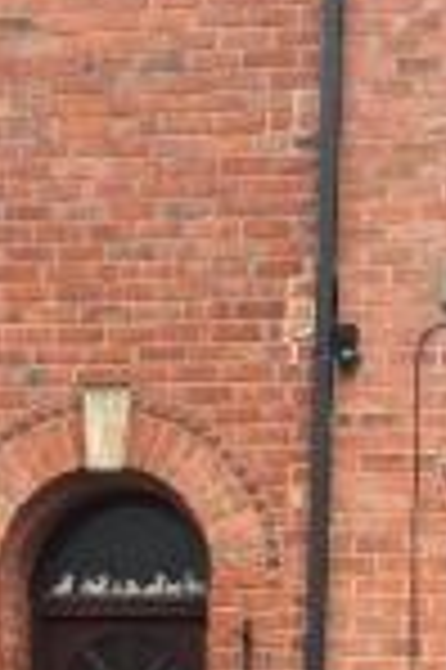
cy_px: 843
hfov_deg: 11.5
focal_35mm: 118
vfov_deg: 16.5
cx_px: 408
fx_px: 2198
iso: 25
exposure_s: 1/427
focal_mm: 4.15
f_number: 2.2
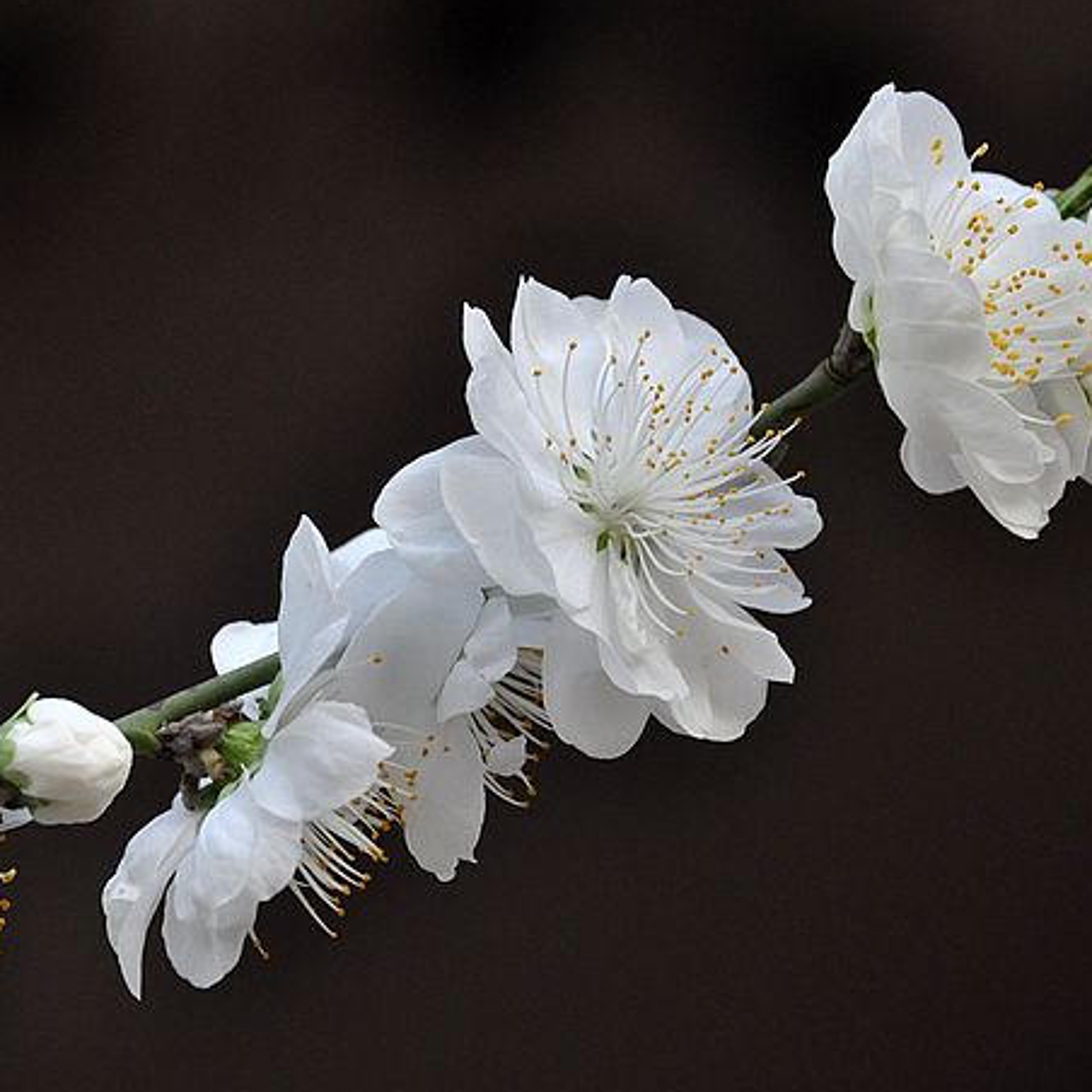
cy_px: 552
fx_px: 13669
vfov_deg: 4.6
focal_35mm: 383
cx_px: 445
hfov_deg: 4.6
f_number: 5.6
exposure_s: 1/60
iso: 800
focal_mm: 170
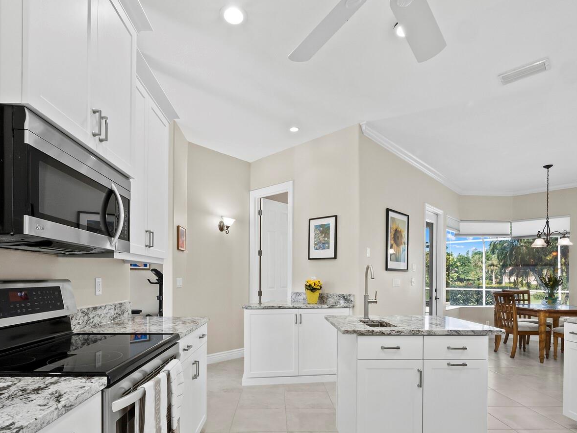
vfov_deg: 67.8
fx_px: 317
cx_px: 285
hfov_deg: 84.6
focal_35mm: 19
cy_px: 268
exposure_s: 1/2
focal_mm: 7
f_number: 11
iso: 400
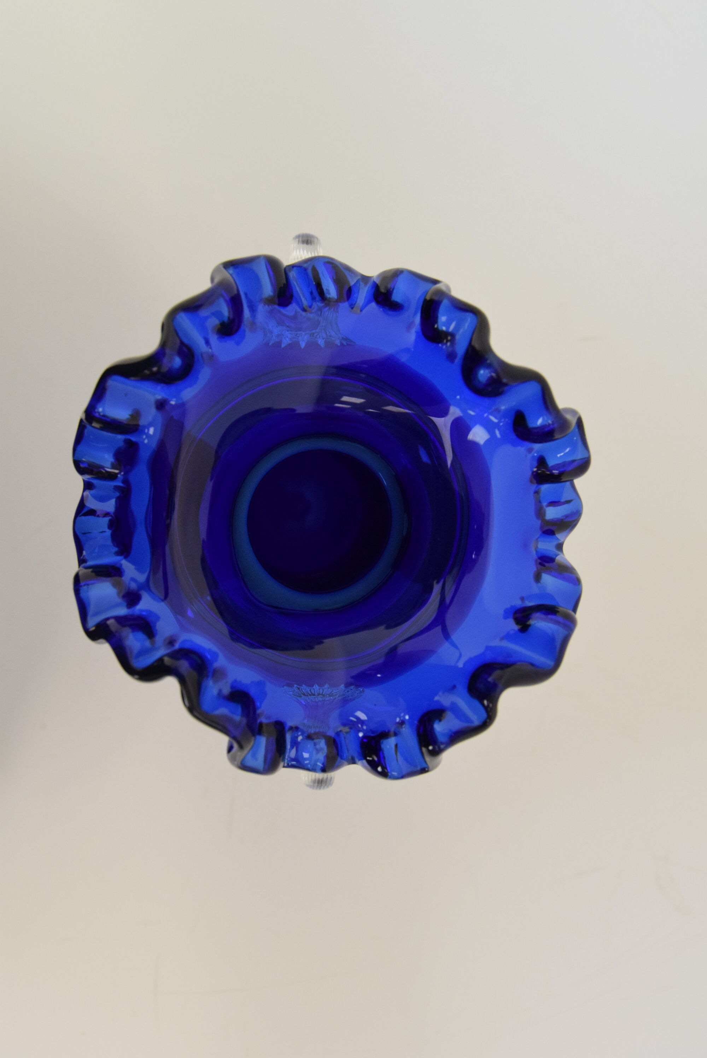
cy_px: 529
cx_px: 354
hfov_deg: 34.3
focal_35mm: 39
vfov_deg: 49.5
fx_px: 1147
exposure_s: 1/160
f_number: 6.3
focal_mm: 26
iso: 1600
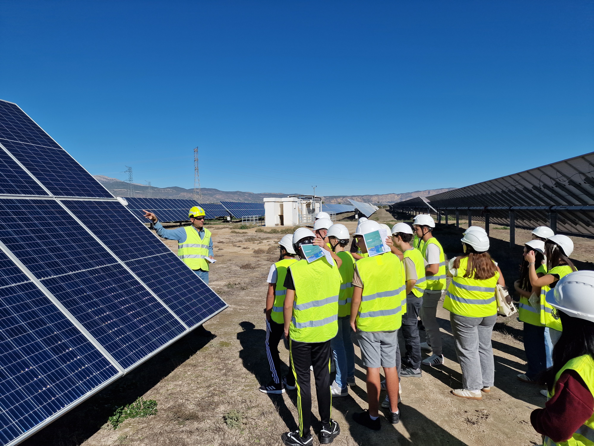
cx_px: 297
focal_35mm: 23
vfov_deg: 58.9
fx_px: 395
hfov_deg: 73.9
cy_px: 223
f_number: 1.8
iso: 50
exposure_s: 1/2784
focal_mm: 6.4
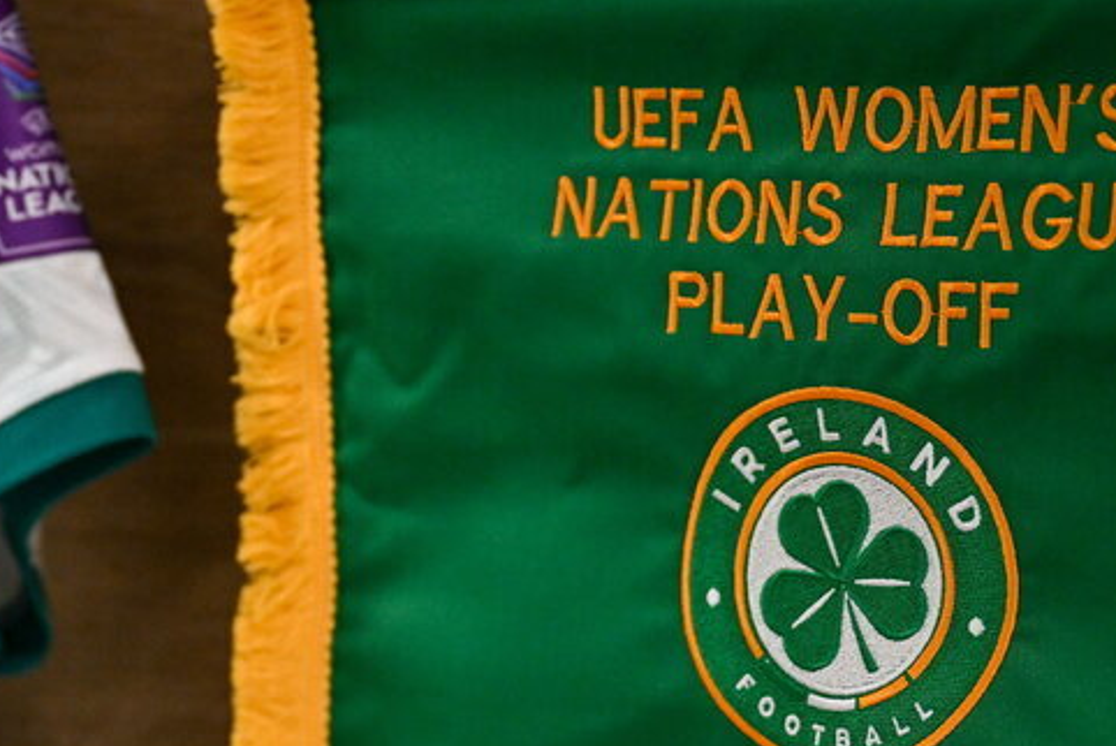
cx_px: 262
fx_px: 3691
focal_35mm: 119
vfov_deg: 11.5
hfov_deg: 17.1
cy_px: 674
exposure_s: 1/500
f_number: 2.8
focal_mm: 56
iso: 3200
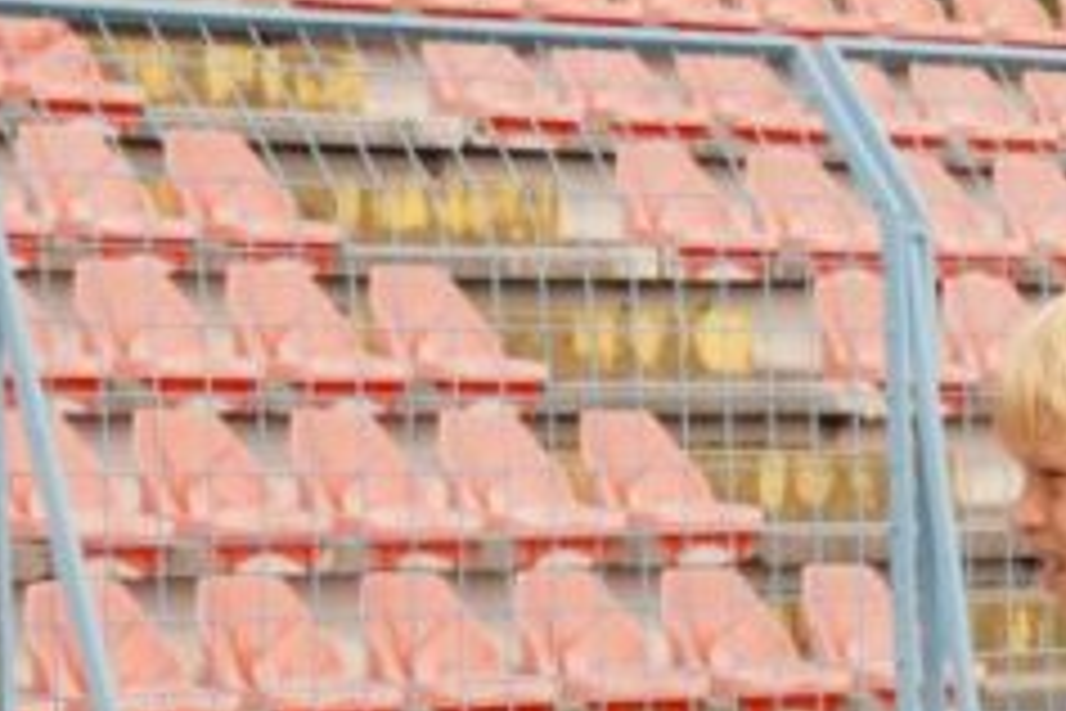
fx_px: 6991
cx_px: 1354
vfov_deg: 5.7
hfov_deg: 8.6
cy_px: 1359
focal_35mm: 236
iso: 100
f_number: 5.6
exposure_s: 1/400
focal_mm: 29.6
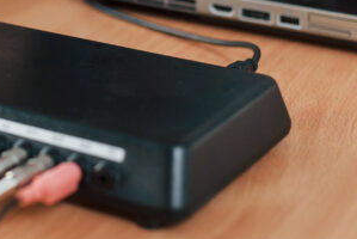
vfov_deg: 11.3
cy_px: -38
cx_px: 42
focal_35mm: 120
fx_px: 1191
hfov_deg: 16.8
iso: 400
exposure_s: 1/200
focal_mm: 35
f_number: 2.2
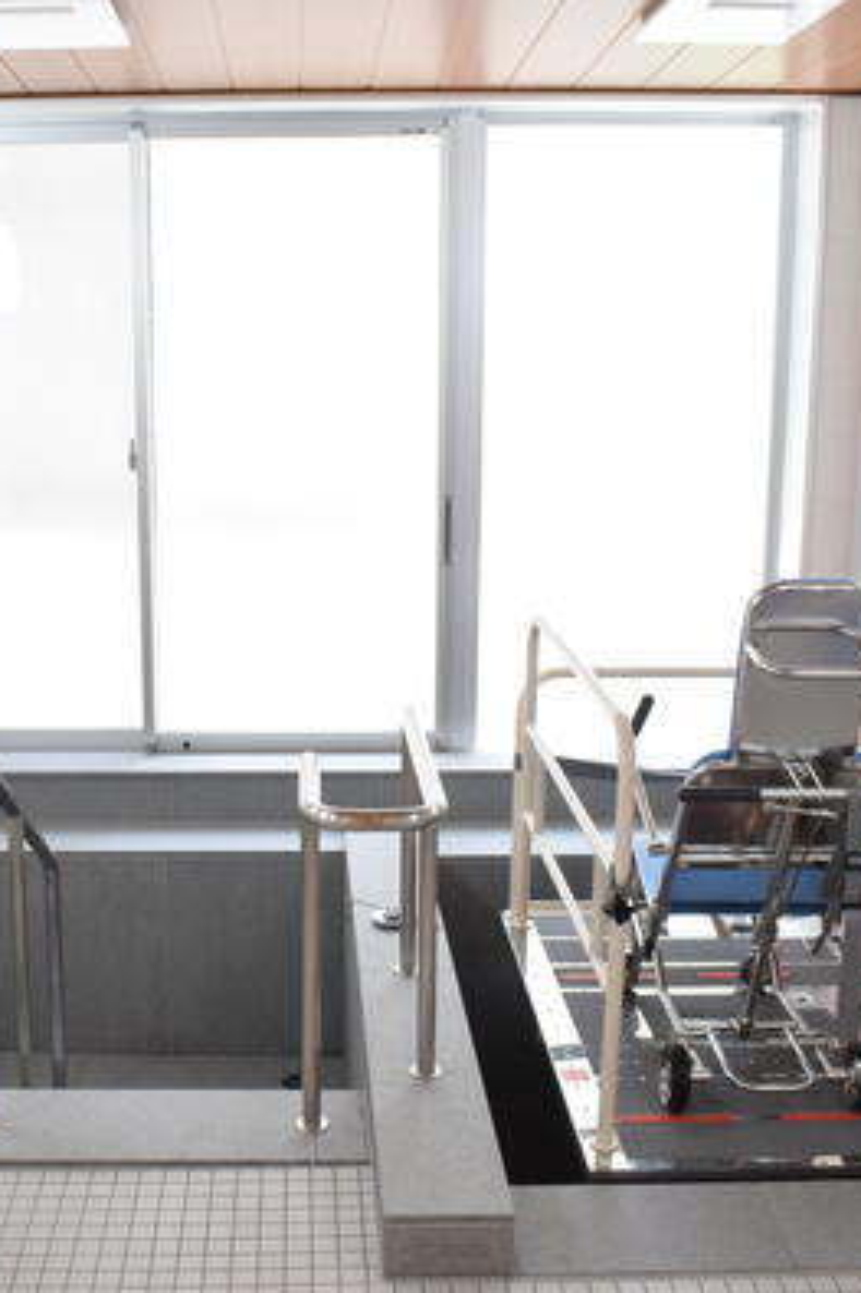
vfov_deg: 47.4
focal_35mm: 41
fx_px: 1472
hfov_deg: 32.2
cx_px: 265
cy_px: 648
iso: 640
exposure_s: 1/10
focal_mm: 18
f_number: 11
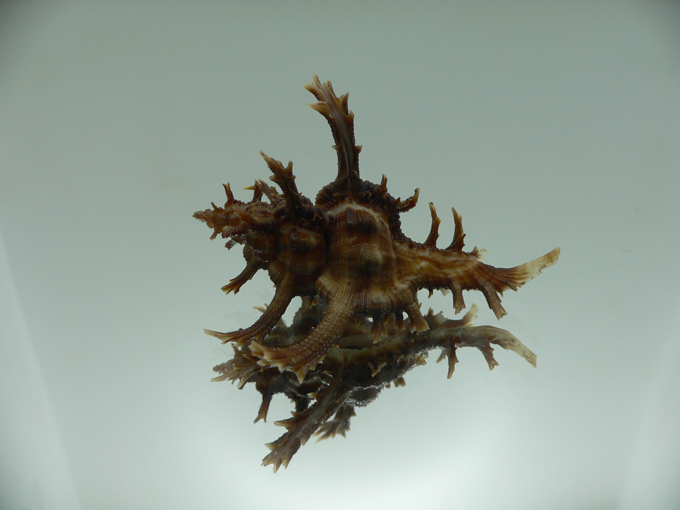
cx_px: 340
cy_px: 255
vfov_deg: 40.7
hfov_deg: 52.6
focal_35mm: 35
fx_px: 688
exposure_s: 1/100
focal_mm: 4.6
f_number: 2.8
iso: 80
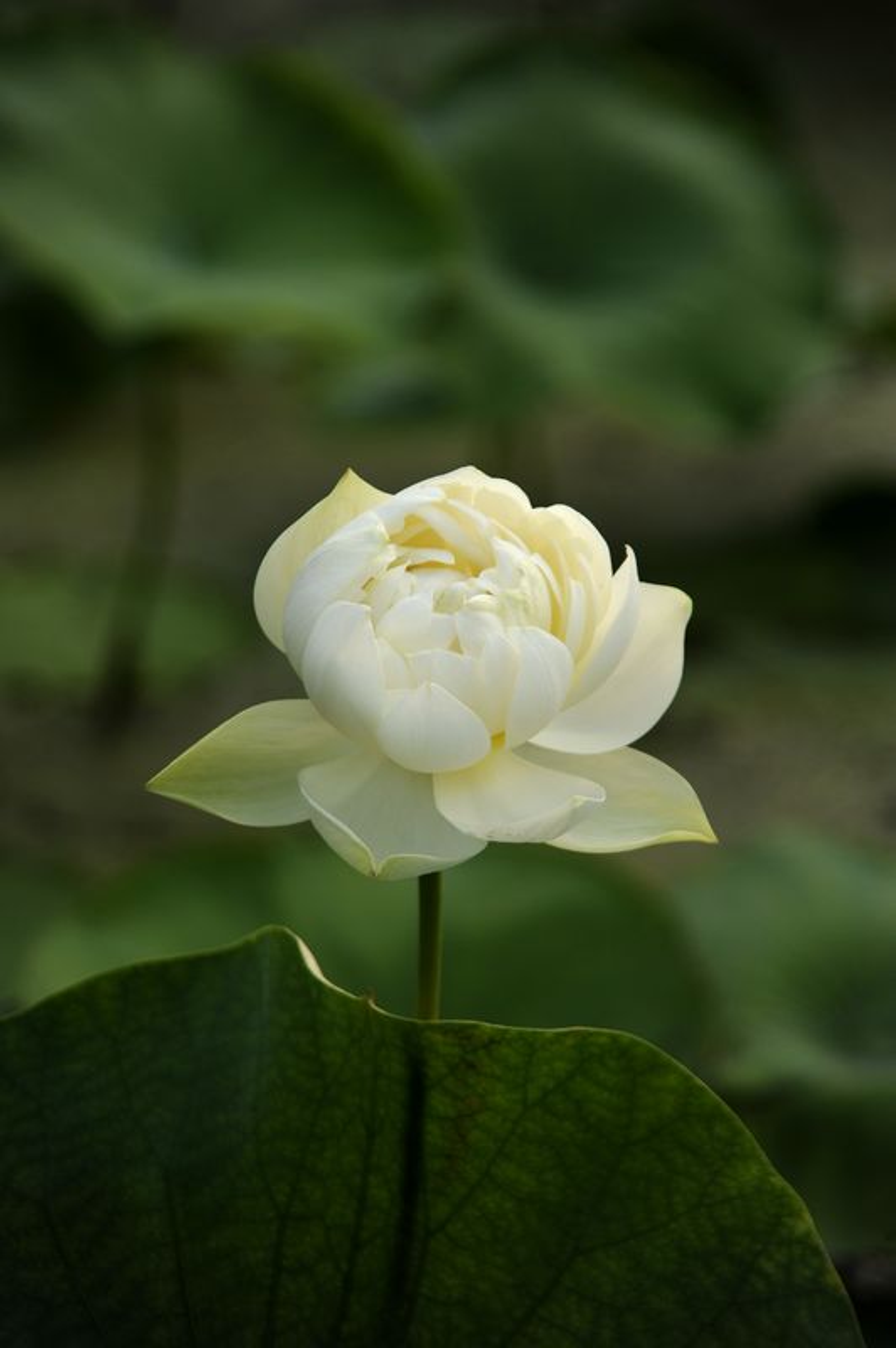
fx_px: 11219
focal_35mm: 300
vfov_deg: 6.9
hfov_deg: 4.6
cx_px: 448
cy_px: 674
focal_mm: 300
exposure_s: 1/2000
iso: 400
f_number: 6.3
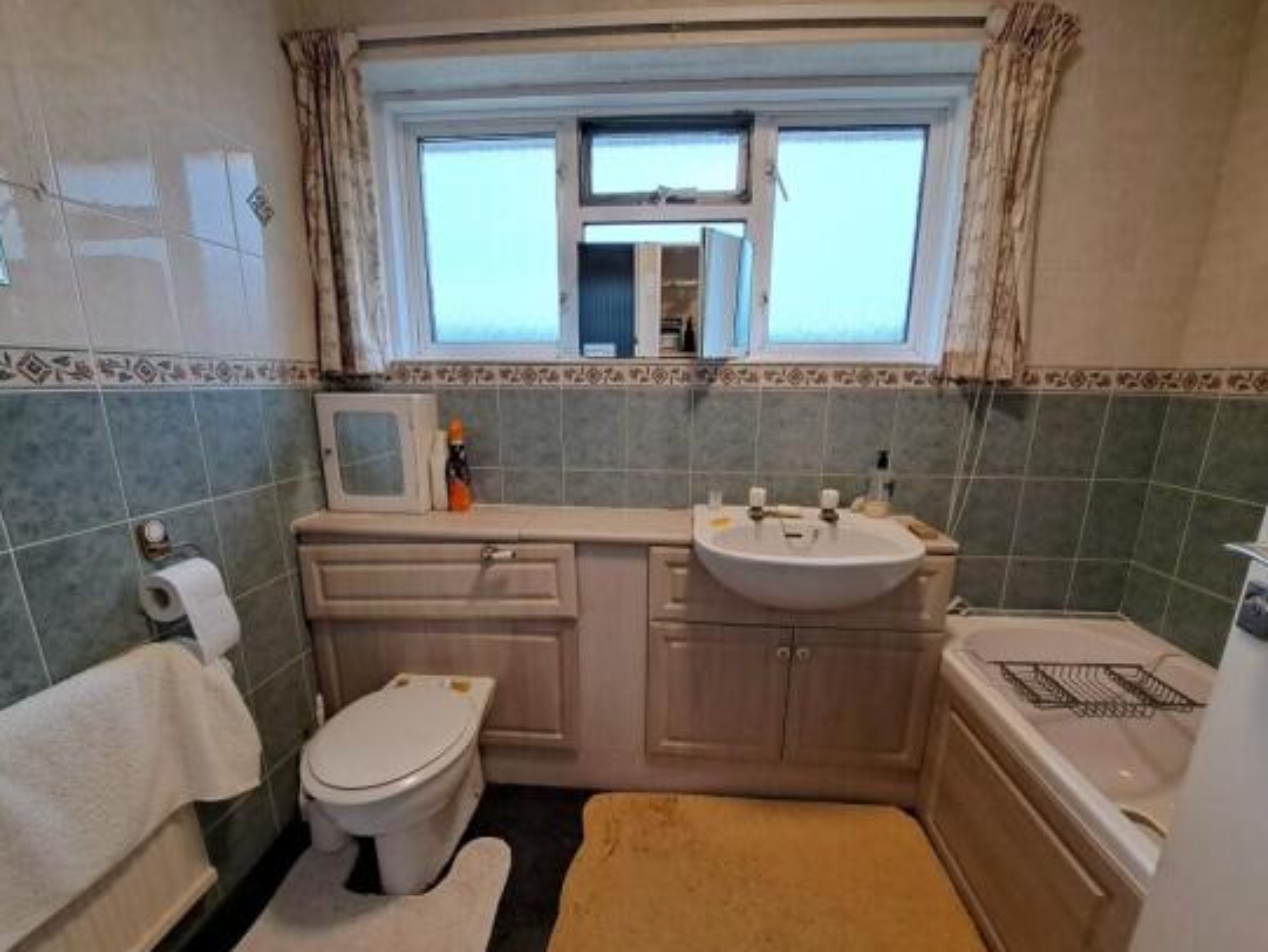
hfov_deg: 102.0
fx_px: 513
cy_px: 508
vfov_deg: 85.6
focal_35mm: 14
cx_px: 639
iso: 80
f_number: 2.2
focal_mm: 1.74
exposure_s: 1/50
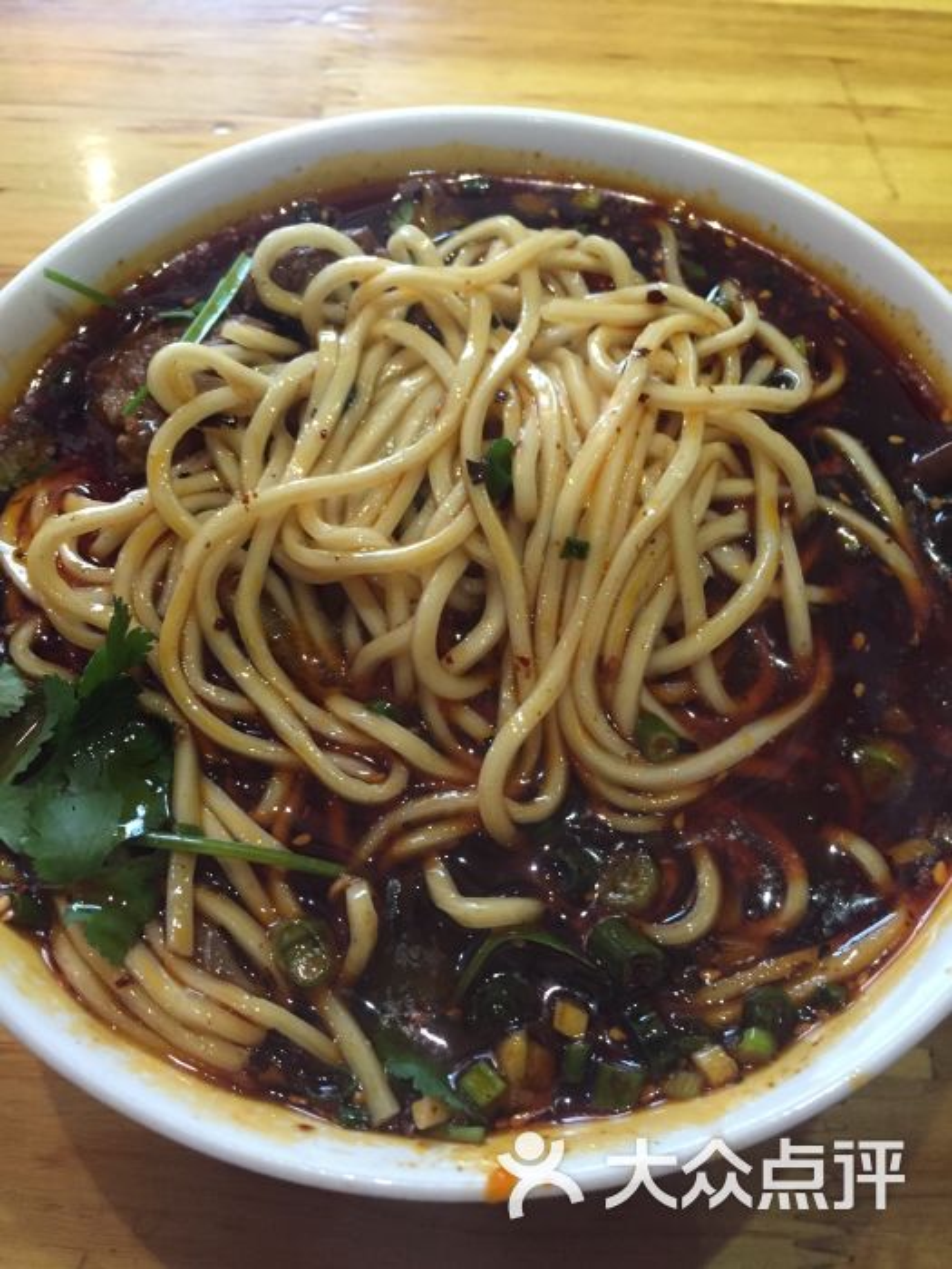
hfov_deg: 48.2
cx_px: 476
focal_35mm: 29
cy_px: 634
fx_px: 1063
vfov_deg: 61.7
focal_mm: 4.15
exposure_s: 1/20
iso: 250
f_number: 2.2
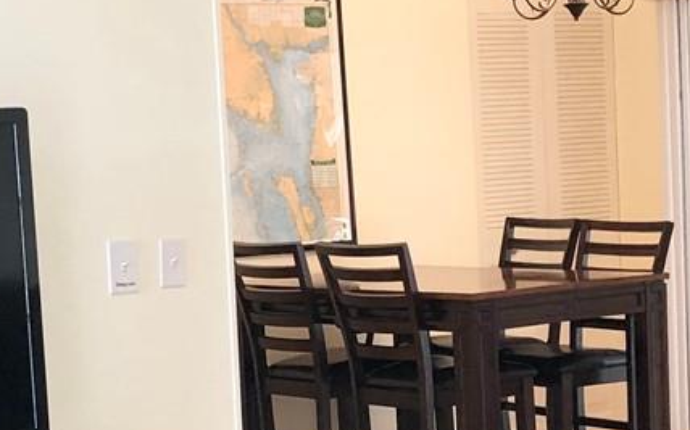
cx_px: 387
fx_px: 2086
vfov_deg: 11.7
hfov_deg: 18.8
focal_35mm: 111
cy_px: 338
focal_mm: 3.99
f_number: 1.8
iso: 32
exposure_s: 1/30
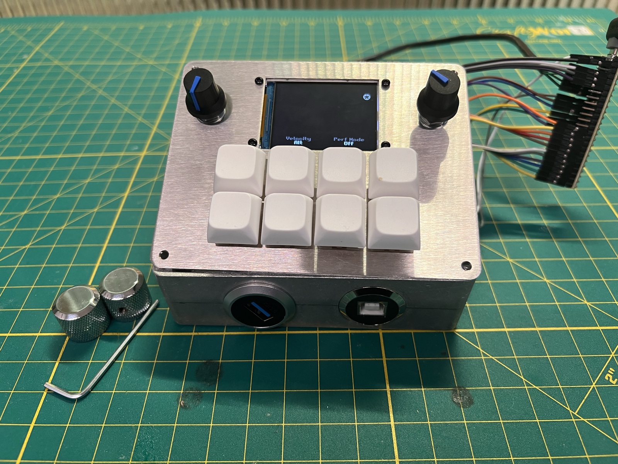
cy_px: 232
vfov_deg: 53.1
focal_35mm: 26
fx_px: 464
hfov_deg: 67.3
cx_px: 309
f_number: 1.5
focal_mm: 5.7
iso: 160
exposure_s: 1/60
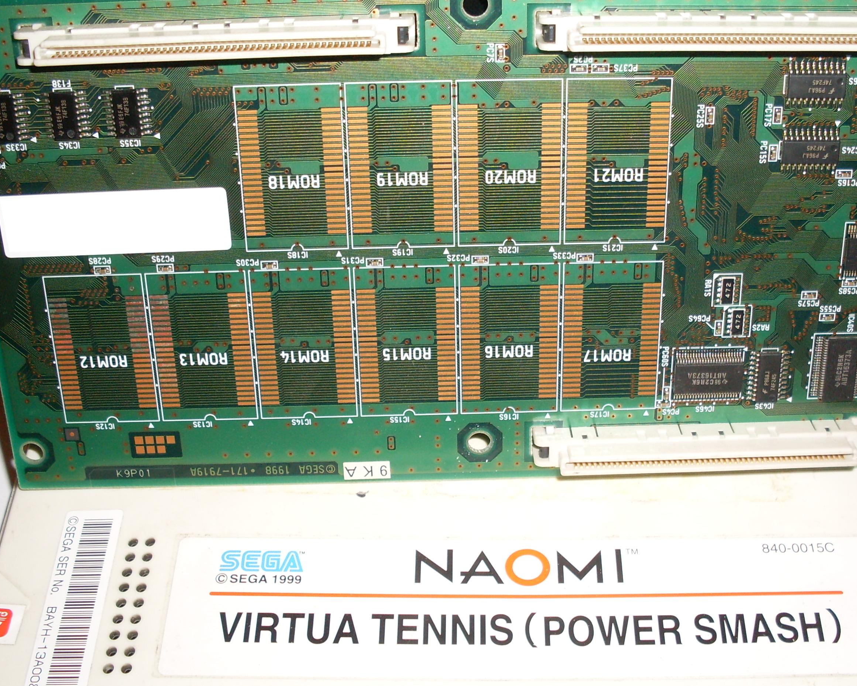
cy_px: 325
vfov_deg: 30.8
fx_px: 1243
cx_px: 472
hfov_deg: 38.0
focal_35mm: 49
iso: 100
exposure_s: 1/45
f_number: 2.8
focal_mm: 6.3
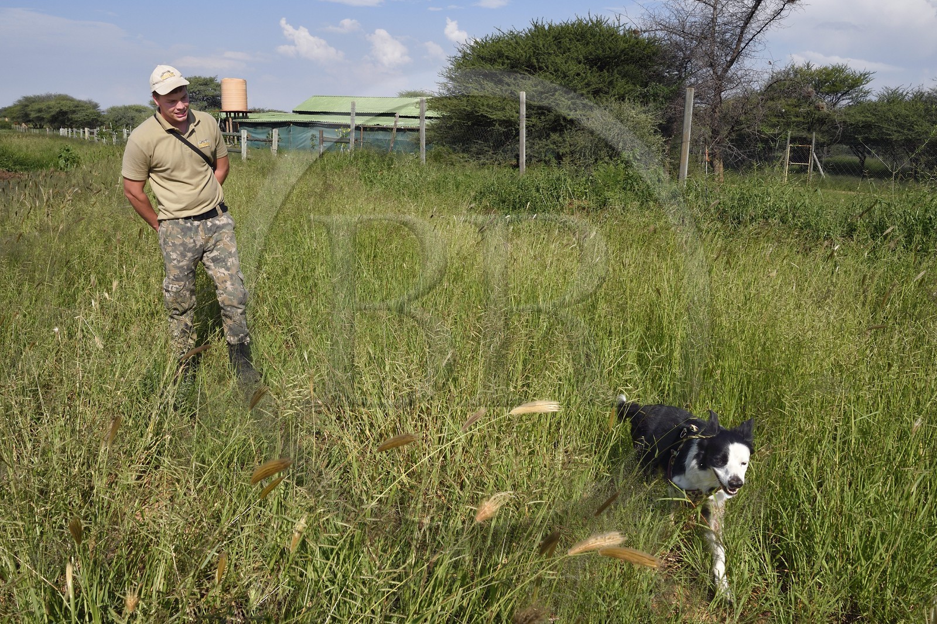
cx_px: 468
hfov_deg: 73.8
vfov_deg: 53.1
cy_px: 312
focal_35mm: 24
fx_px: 624
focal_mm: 24
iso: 200
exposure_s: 1/320
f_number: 13
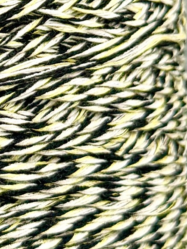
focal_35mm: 85
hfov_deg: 15.6
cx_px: -118
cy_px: 51
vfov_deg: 22.7
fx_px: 612
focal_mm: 6.76
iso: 80
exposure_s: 1/840
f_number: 1.78
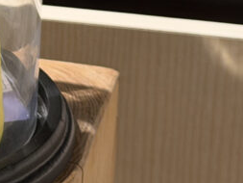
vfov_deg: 7.5
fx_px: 1363
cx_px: -172
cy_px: -124
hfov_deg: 9.7
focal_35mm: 194
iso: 125
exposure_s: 1/50
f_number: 1.78
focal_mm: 6.76
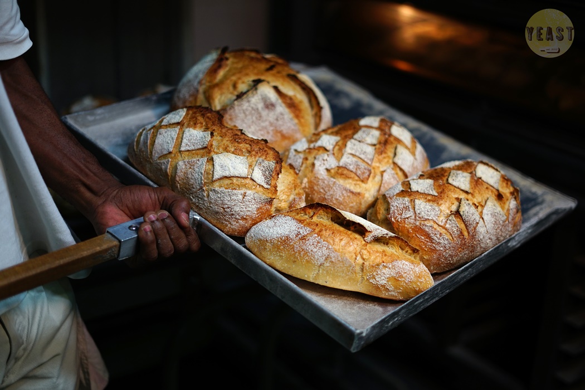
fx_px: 812
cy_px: 195
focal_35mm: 50
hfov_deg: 39.6
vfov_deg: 27.0
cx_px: 292
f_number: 1.8
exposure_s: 1/160
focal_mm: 50
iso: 320
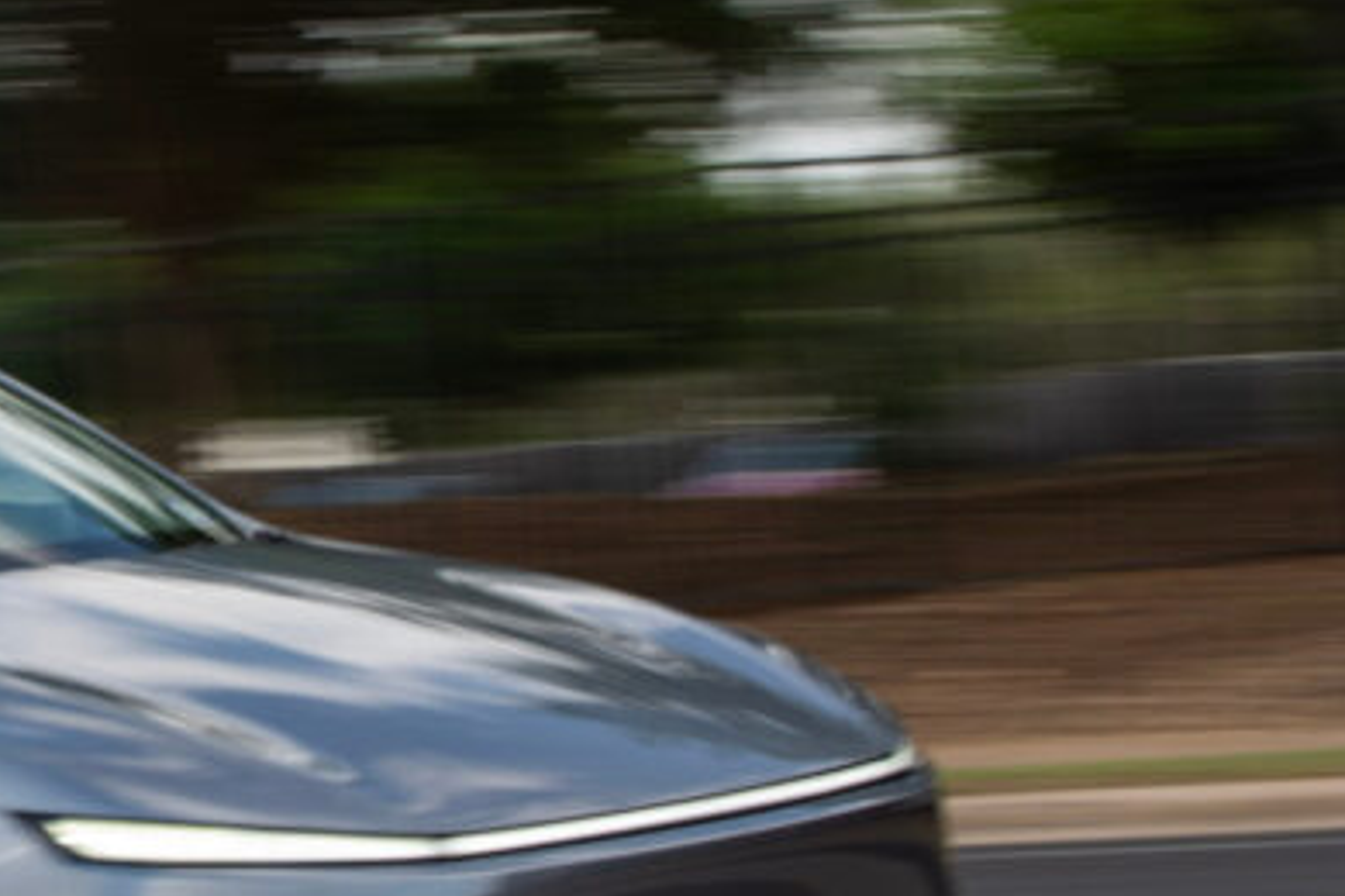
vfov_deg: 6.7
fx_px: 7658
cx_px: -255
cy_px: 565
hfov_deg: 9.9
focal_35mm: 205
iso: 50
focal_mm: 78
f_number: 8
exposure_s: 1/50
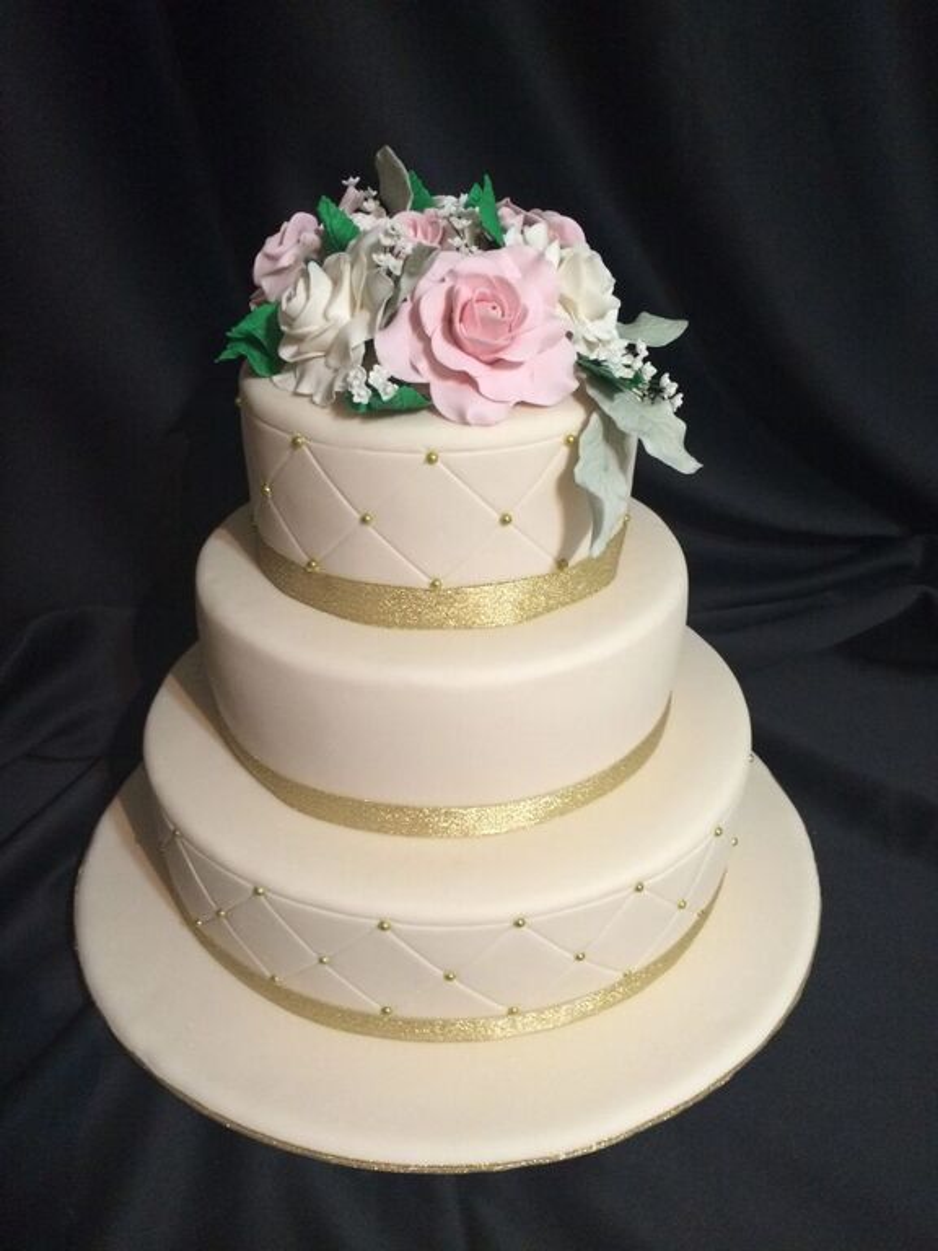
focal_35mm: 29
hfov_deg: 48.2
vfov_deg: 61.7
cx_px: 469
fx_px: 1048
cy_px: 626
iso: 320
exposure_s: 1/15
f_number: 2.2
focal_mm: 4.15
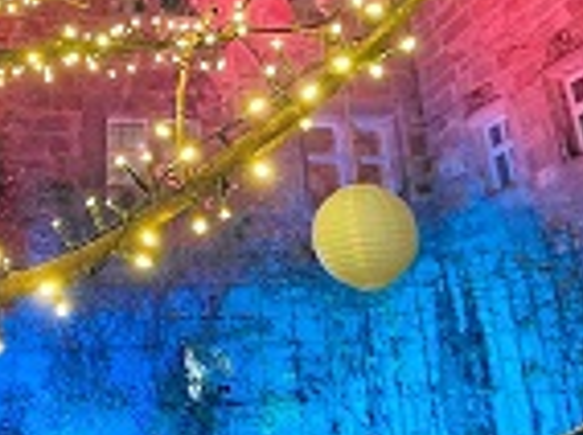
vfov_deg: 31.1
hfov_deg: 42.4
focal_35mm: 44
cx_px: 193
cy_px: 33
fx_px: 740
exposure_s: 1/50
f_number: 1.9
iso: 1000
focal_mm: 2.2
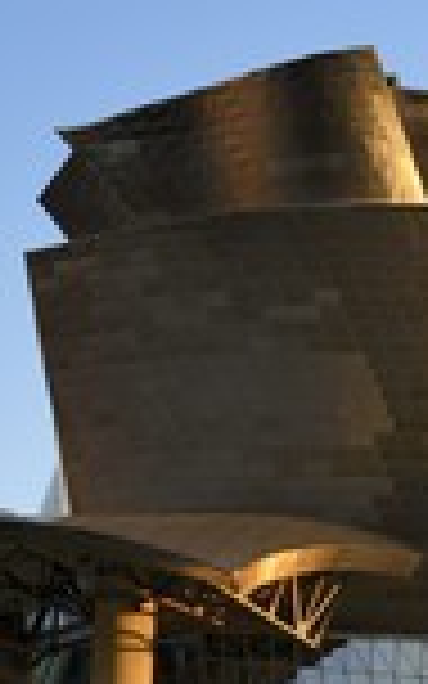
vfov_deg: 14.2
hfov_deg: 8.8
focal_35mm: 146
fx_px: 2725
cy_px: 603
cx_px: 613
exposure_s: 1/160
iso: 100
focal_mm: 52
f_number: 7.1
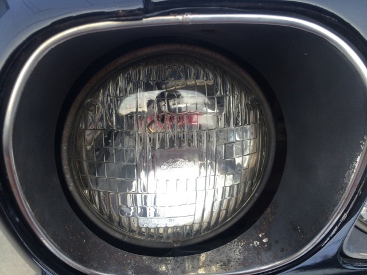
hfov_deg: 60.0
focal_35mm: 30
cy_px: 138
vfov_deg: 46.8
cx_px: 184
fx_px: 318
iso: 40
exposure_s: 1/120
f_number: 2.2
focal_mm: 4.12
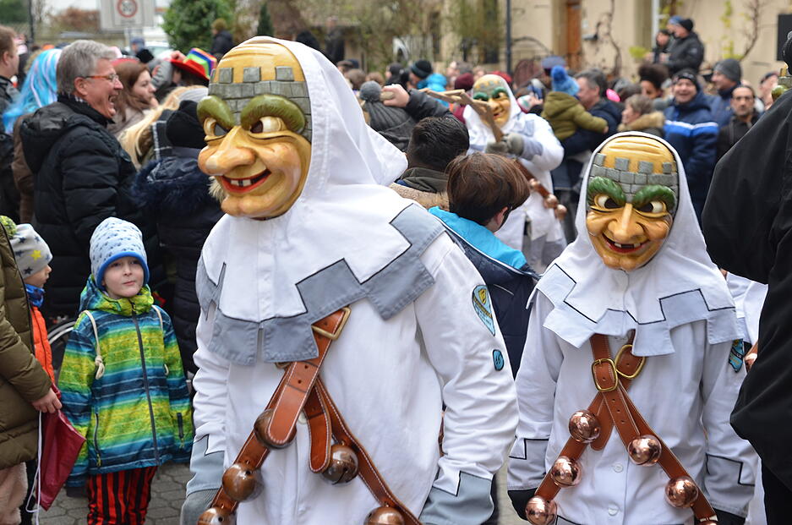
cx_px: 396
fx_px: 1449
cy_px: 262
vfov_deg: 20.5
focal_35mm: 66
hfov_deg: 30.6
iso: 200
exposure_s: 1/80
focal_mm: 44
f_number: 4.5
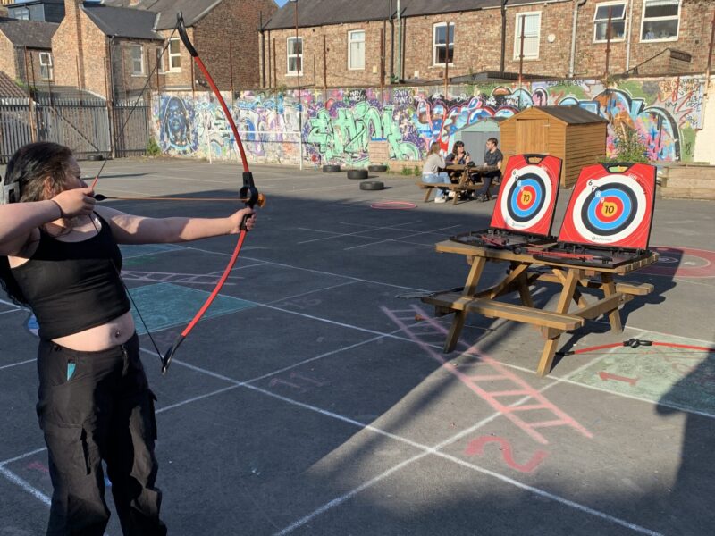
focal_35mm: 26
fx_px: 537
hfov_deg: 67.3
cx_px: 358
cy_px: 268
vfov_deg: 53.1
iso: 25
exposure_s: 1/1190
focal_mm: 4.25
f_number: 1.8
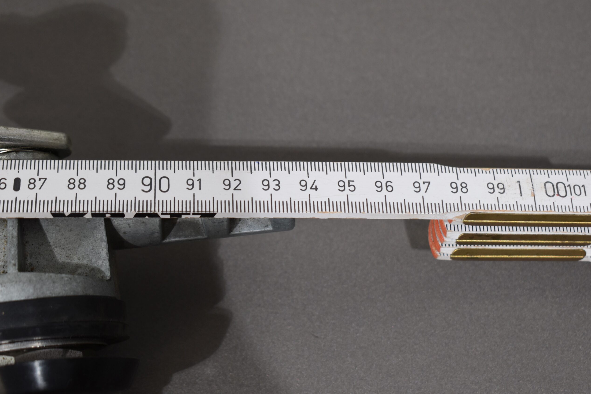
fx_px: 1198
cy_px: 195
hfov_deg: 27.7
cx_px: 299
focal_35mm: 73
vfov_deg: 18.7
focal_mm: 48
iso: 450
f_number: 5.6
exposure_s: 1/60
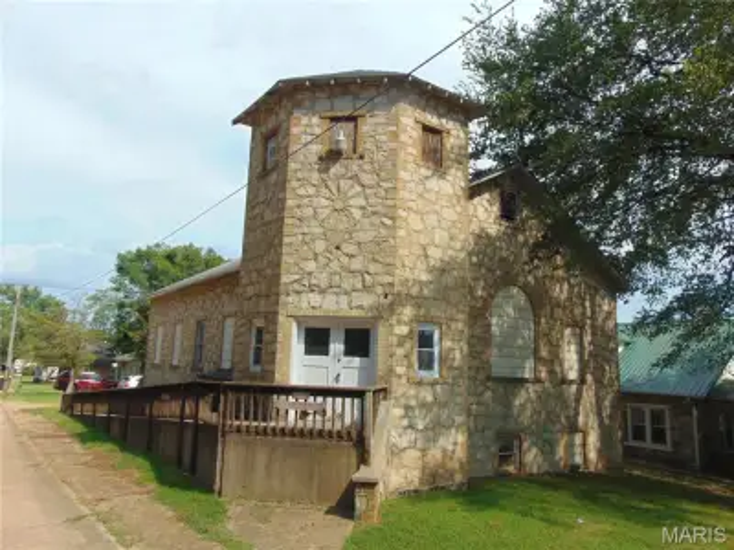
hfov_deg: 69.4
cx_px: 367
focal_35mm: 25
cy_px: 275
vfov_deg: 54.9
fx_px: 530
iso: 80
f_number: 7.7
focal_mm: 4.5
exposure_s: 1/200
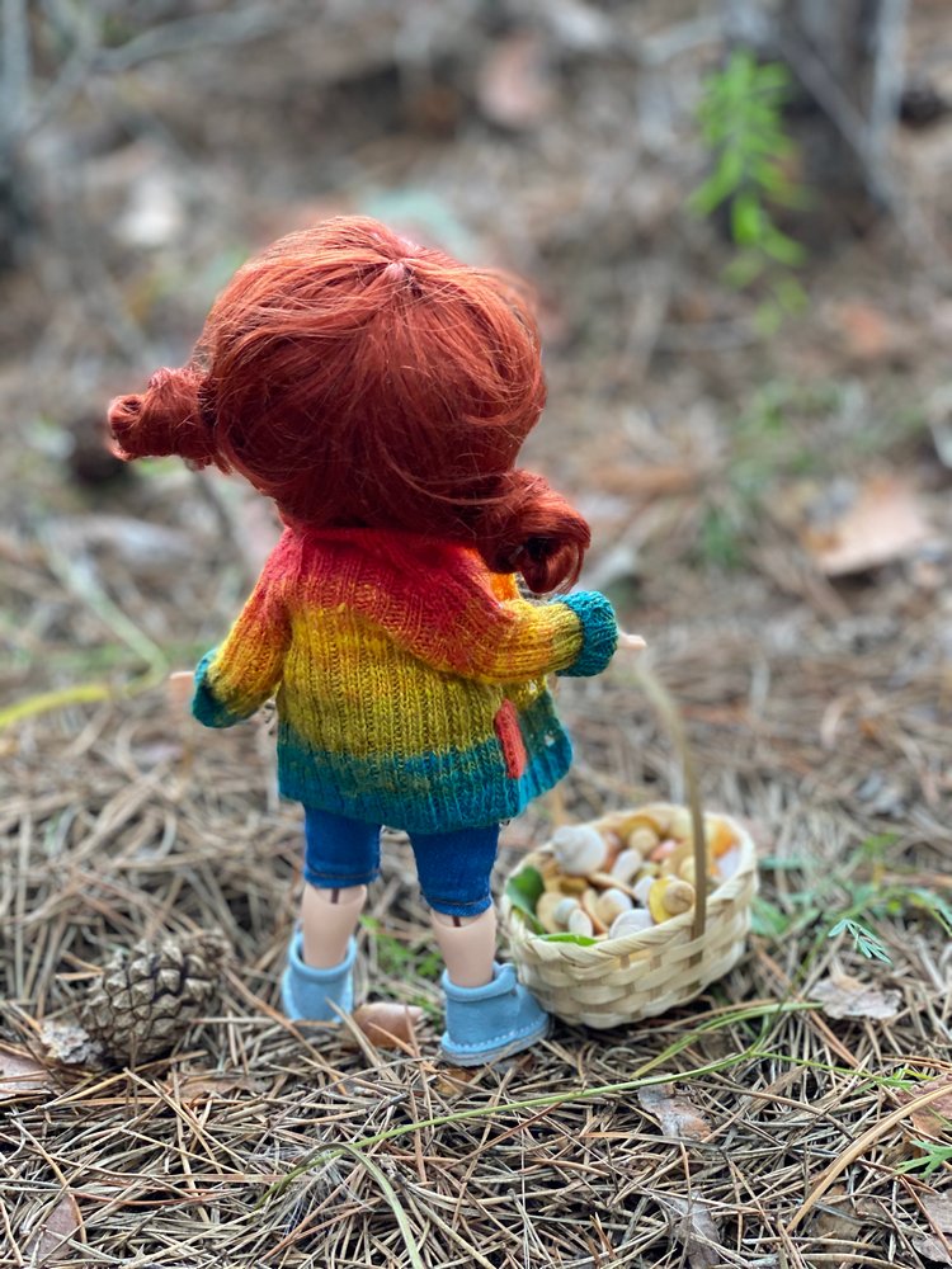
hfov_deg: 28.0
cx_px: 476
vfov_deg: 36.8
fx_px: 1907
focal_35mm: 52
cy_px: 634
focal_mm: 6
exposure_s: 1/122
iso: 160
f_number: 2
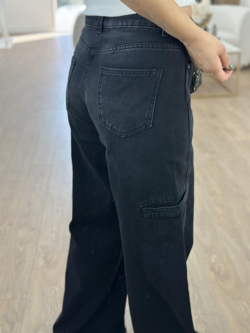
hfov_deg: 30.3
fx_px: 462
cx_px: 125
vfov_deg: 39.7
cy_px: 166
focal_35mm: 48
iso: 80
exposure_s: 1/228
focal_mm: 6.86
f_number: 1.78
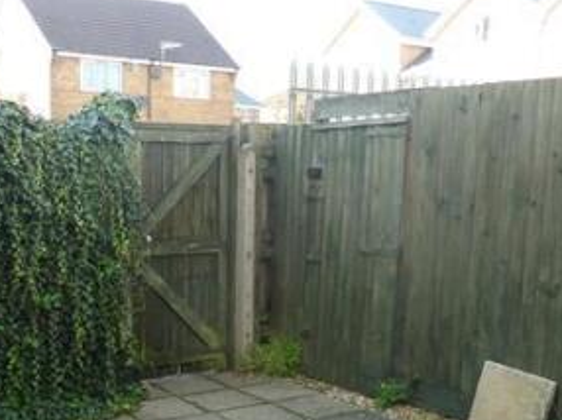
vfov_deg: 29.0
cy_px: 335
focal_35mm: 49
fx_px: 795
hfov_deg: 38.8
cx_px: 231
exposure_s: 1/125
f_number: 3.3
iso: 100
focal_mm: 4.3
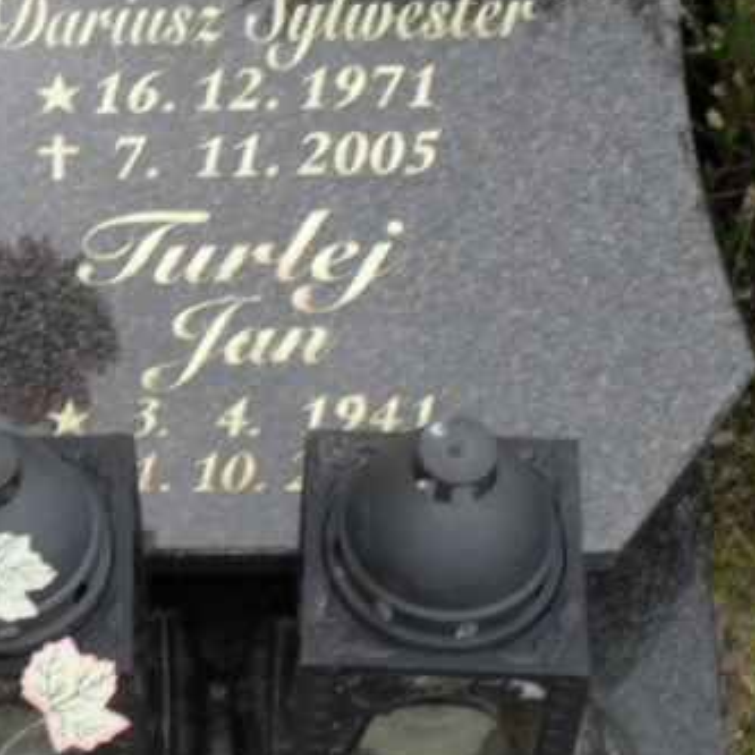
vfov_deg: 18.3
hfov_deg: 17.7
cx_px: -48
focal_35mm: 95
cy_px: 422
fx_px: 2344
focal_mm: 6.3
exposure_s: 1/180
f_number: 3.2
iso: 100
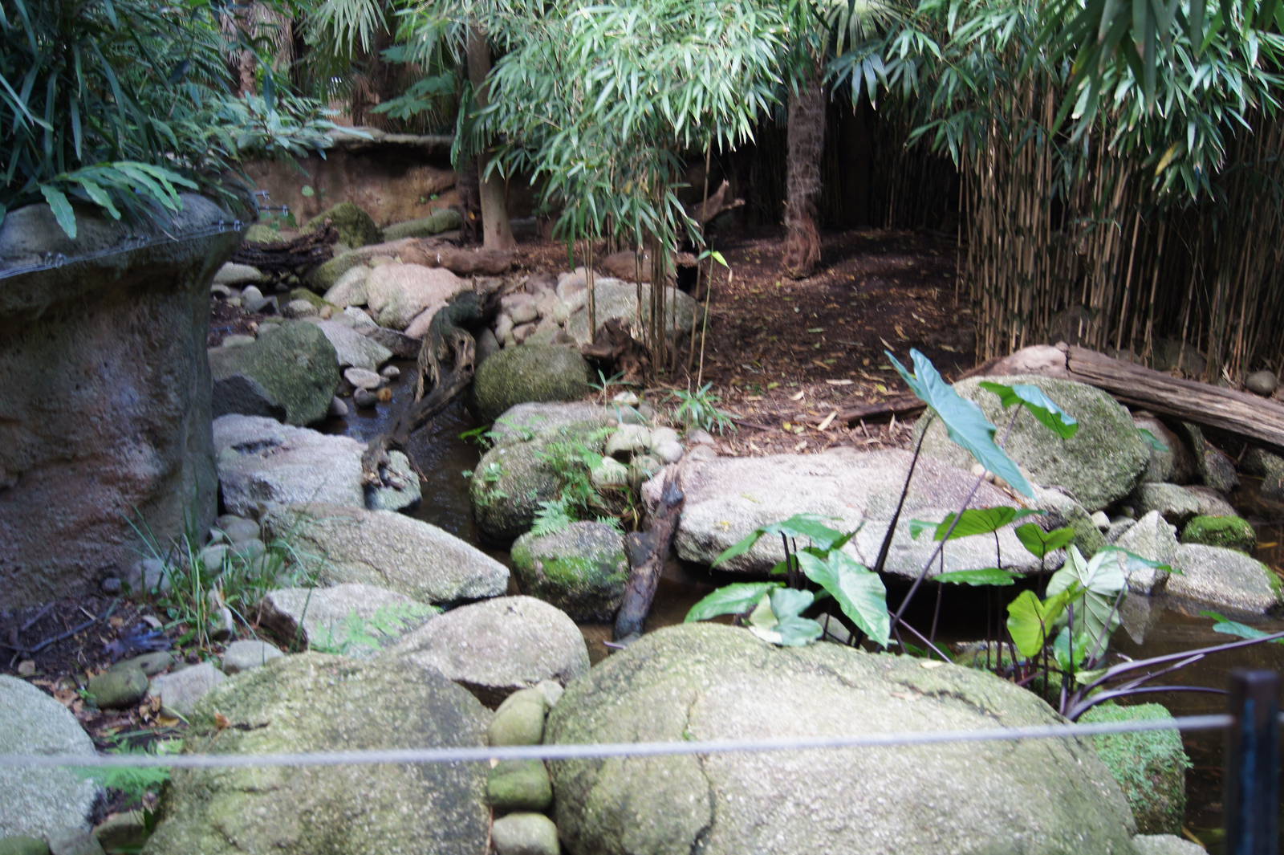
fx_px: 1283
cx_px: 642
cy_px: 428
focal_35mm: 36
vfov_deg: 36.8
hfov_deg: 53.2
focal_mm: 24
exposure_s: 1/40
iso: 250
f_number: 4
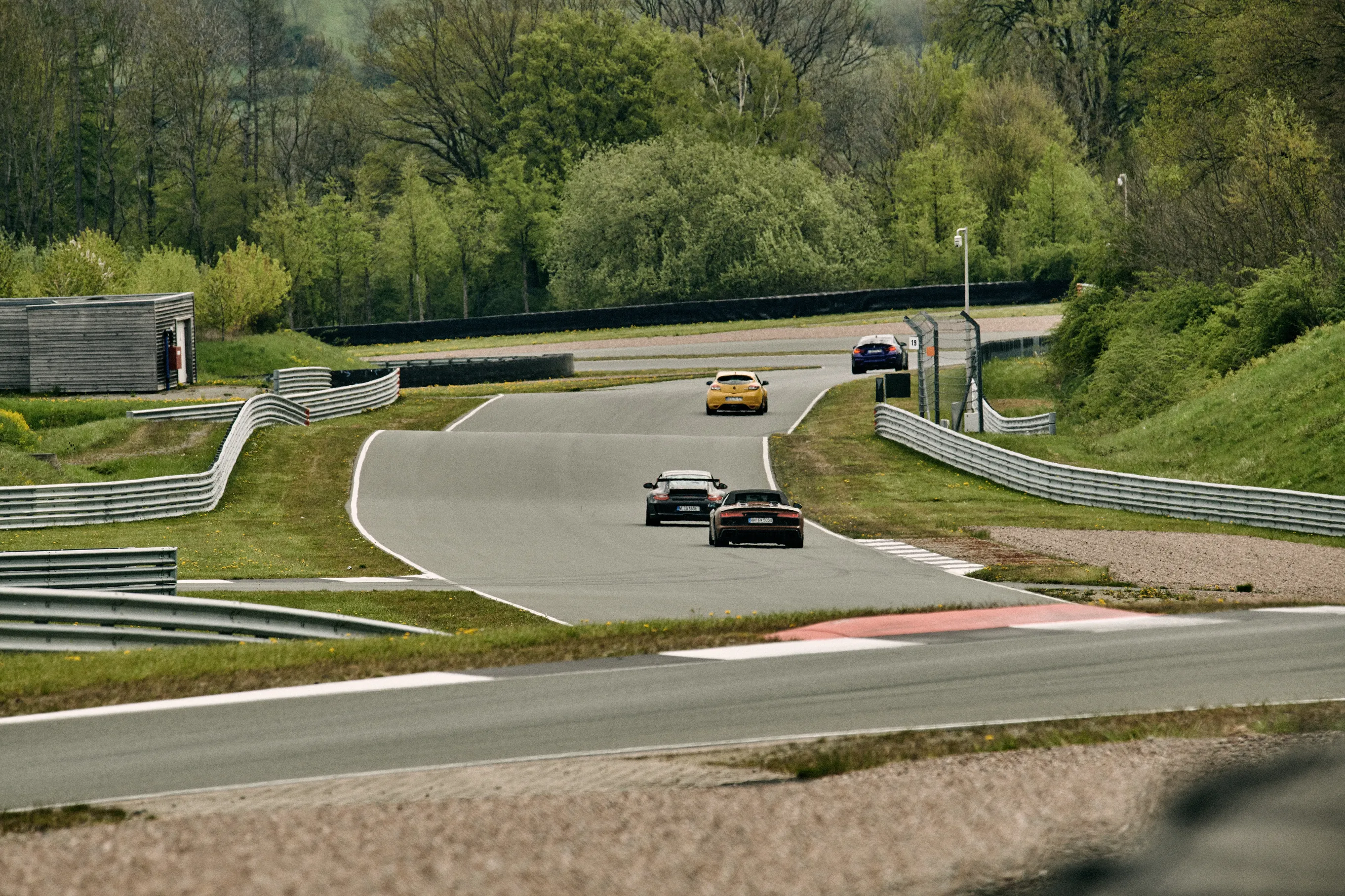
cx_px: 672
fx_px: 18679
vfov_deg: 2.7
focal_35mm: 500
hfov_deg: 4.1
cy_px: 448
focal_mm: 500
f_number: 10
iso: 200
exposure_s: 1/250
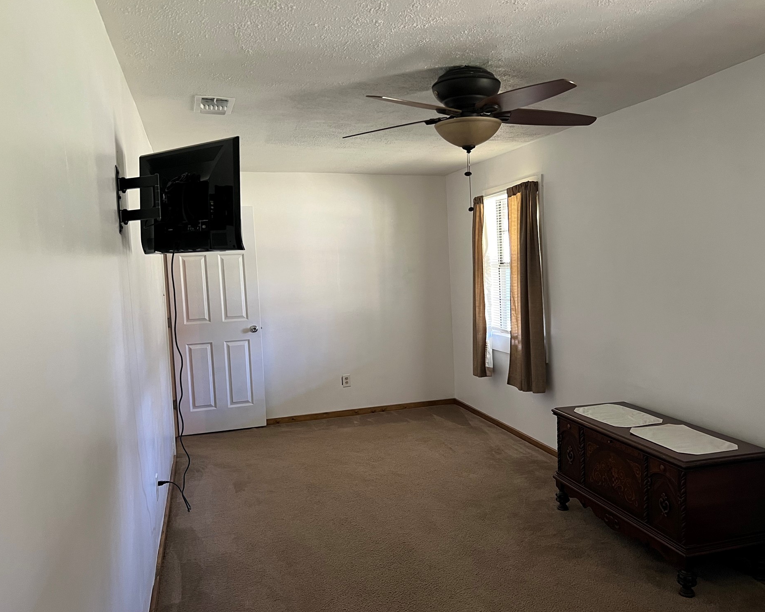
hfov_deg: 62.1
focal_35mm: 28
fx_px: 634
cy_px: 313
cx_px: 412
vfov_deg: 51.5
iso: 400
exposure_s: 1/60
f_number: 1.5
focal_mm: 5.7
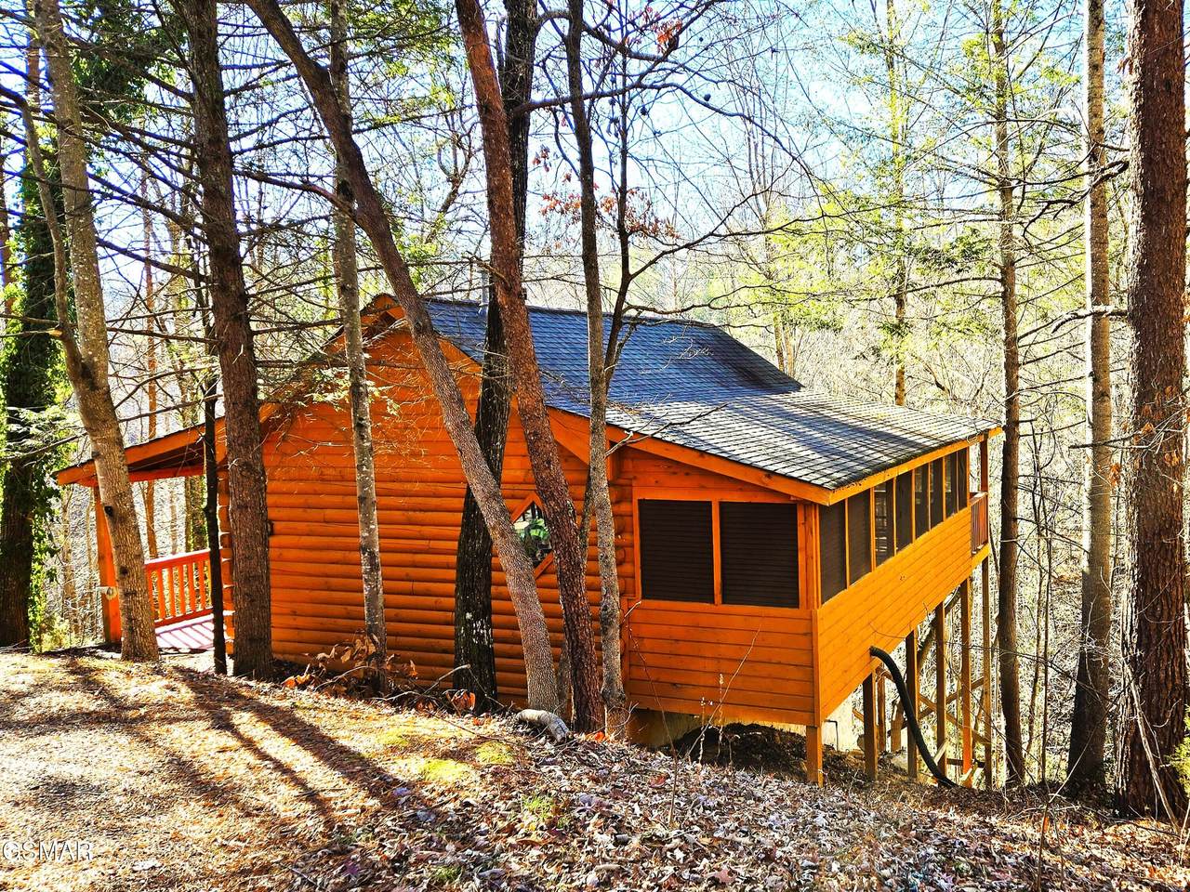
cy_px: 446
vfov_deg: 58.9
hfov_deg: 73.9
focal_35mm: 23
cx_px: 595
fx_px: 791
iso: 25
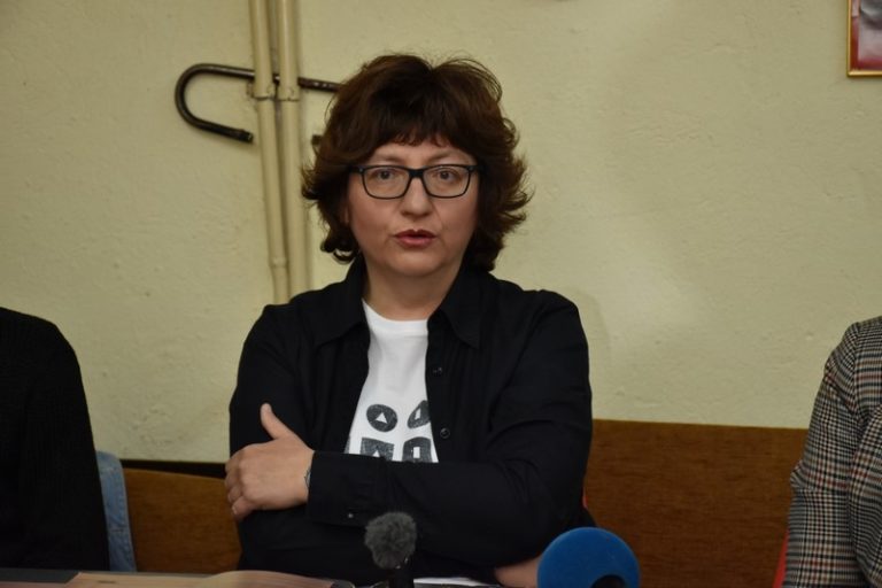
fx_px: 2425
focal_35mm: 99
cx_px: 441
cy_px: 294
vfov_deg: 13.8
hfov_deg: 20.6
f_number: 6.3
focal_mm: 66
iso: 800
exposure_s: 1/80
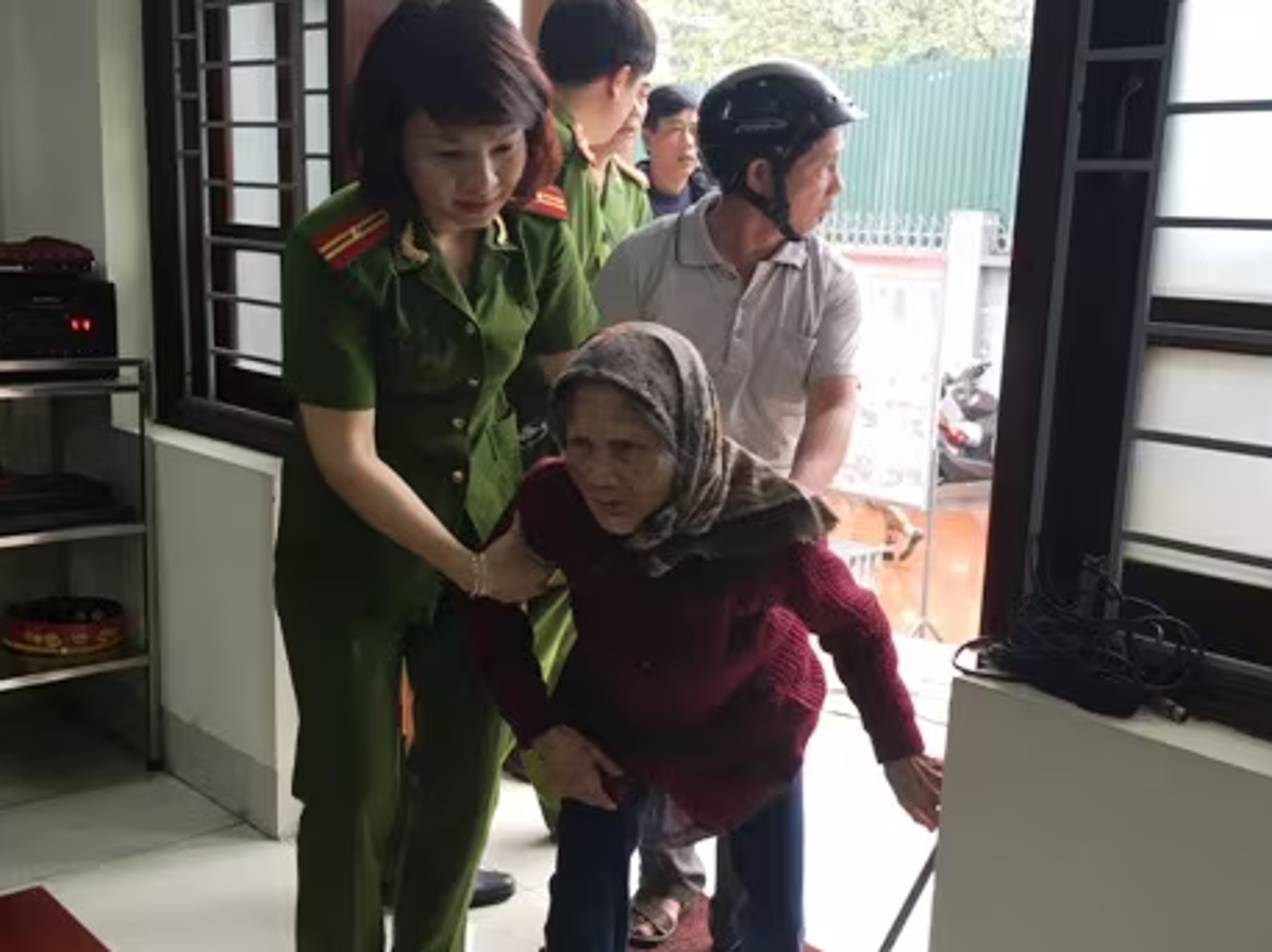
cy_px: 530
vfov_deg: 37.6
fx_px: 1396
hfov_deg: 48.7
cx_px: 755
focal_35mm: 38
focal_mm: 4.15
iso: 50
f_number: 2.2
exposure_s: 1/33
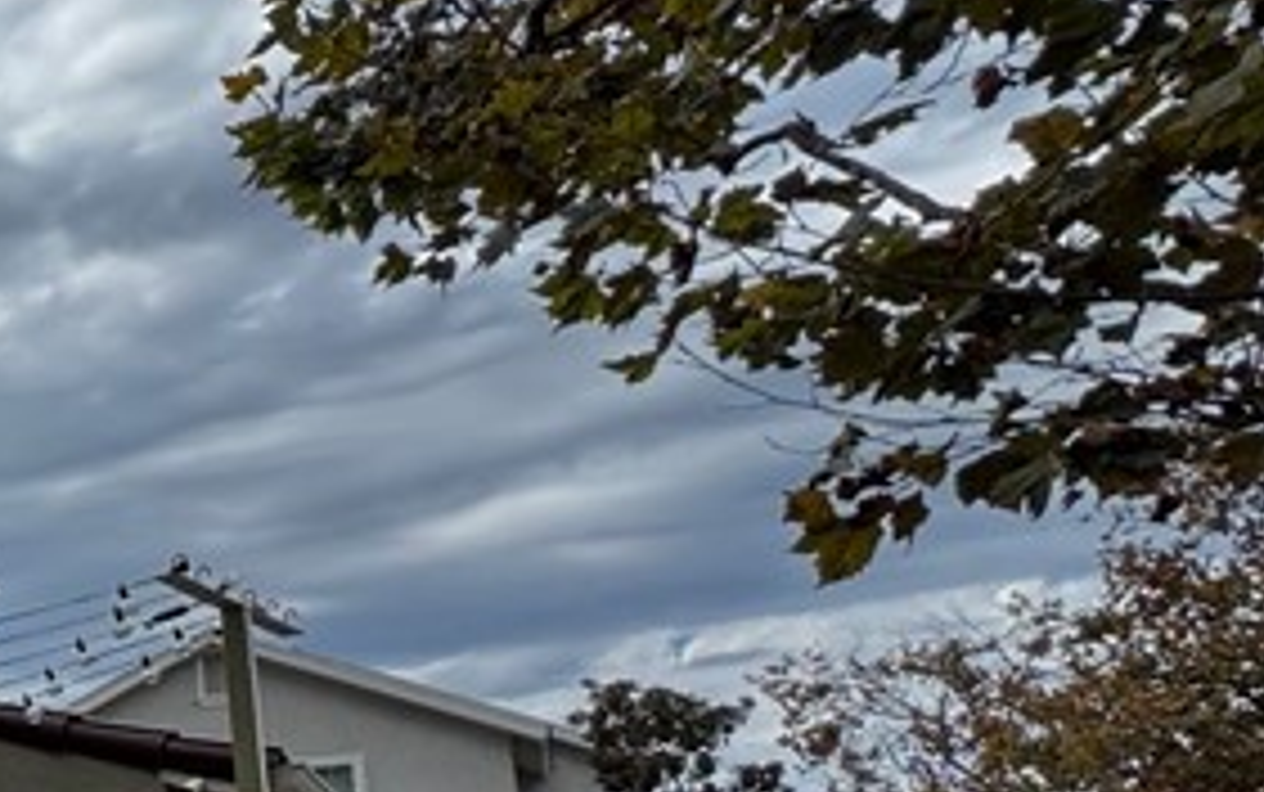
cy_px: 796
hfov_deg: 23.6
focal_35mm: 54
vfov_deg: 23.0
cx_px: -891
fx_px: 1861
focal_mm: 2.22
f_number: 2.2
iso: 40
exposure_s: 1/713
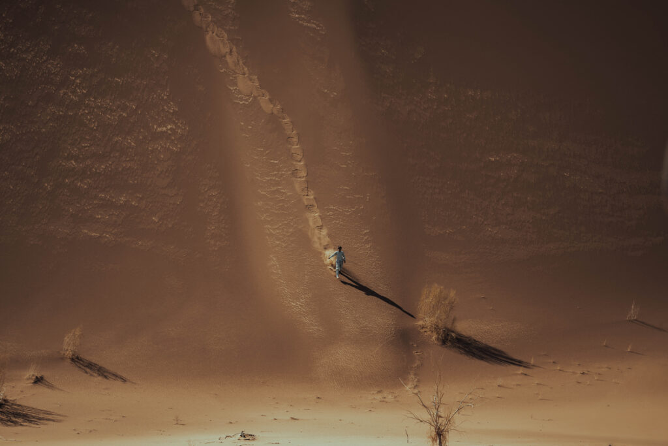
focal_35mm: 105
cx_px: 334
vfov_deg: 13.0
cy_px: 223
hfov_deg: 19.5
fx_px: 1948
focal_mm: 105
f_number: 2.8
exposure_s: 1/2500
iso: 100
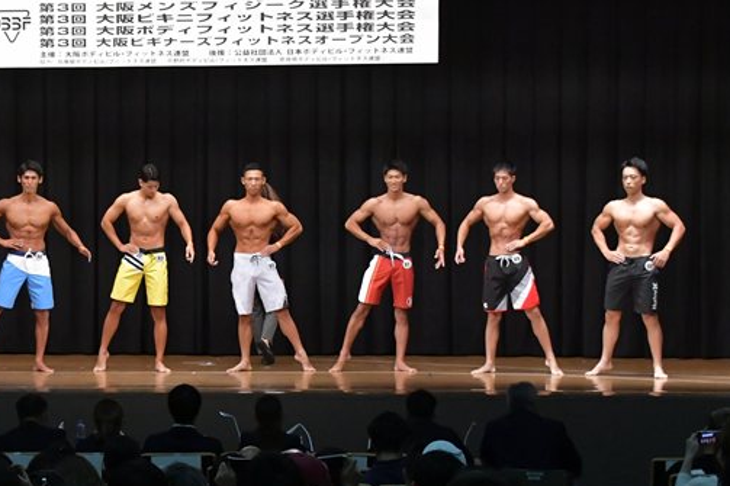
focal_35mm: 111
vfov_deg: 12.3
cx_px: 197
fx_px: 2250
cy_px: 300
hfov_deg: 18.3
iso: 6400
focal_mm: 48
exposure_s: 1/400
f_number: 5.6
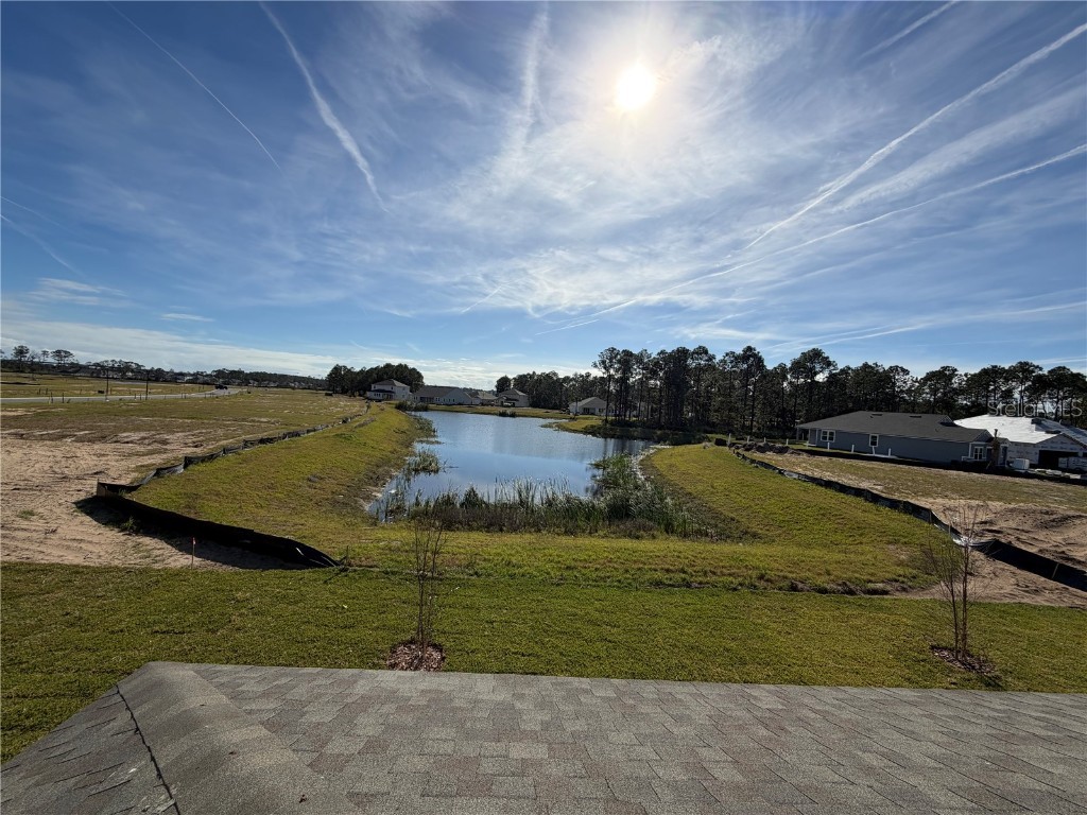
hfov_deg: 102.1
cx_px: 544
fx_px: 440
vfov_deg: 85.7
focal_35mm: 14
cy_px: 408
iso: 20
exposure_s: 1/2024
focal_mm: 2.22
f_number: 2.2
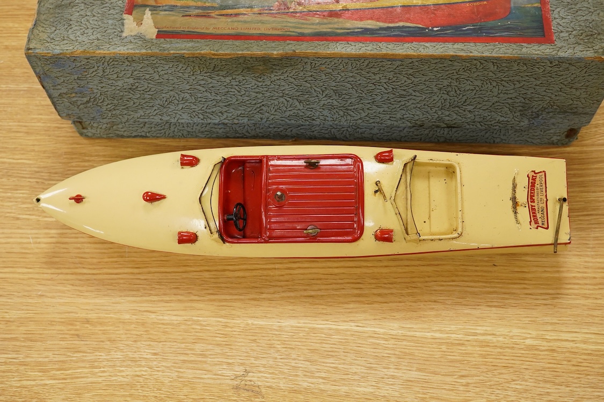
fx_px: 755
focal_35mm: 45
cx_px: 302
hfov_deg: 43.6
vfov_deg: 29.9
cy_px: 201
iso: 2500
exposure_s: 1/160
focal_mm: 30
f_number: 10
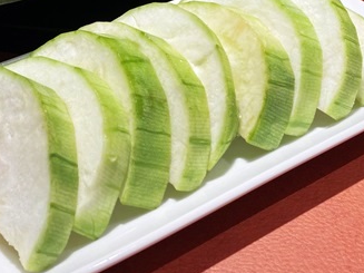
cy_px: -16
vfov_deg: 20.2
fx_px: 736
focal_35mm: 70
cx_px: 109
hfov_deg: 27.5
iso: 100
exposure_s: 1/112
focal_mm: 4.25
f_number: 1.8
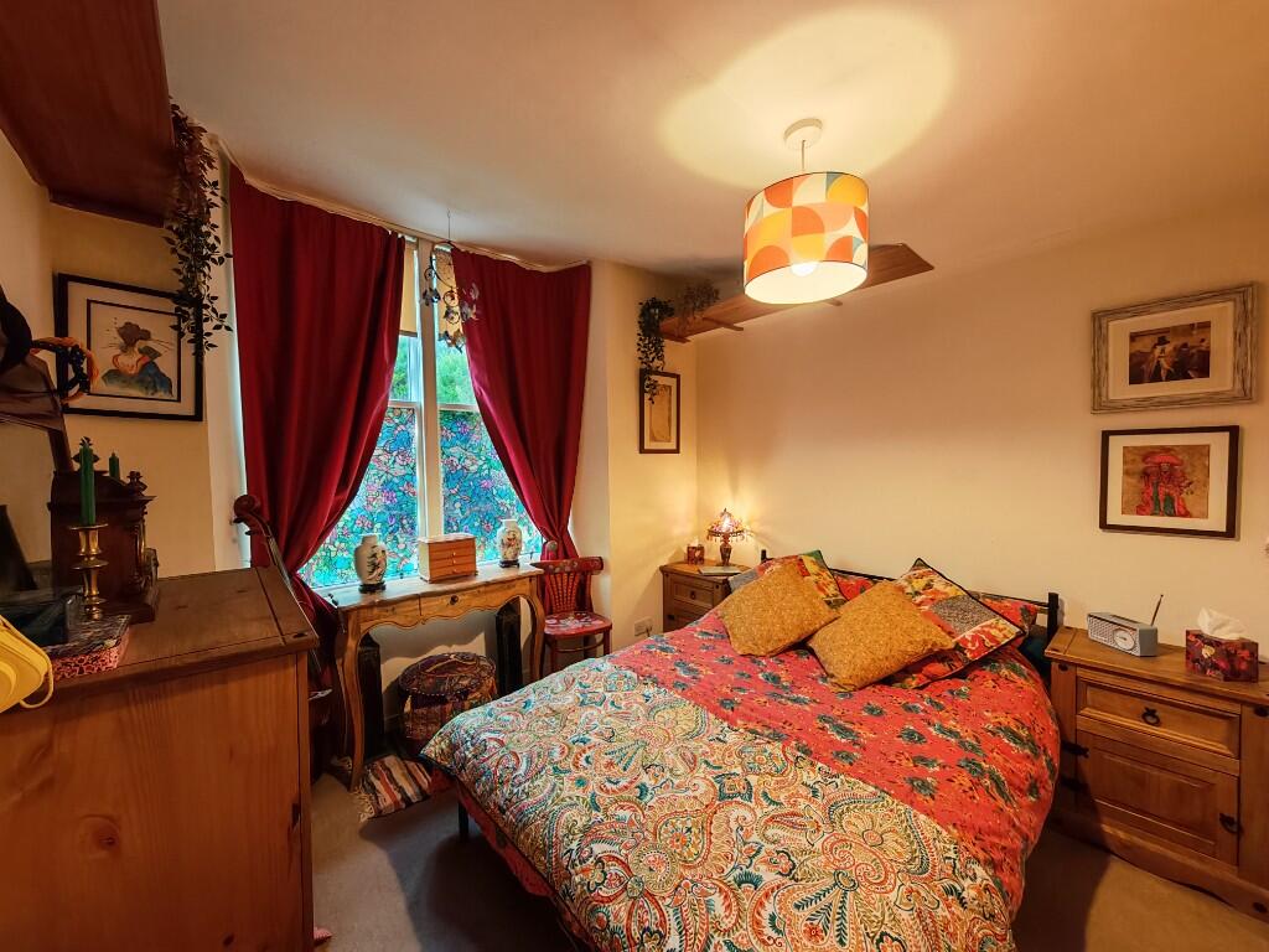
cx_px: 634
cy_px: 476
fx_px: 440
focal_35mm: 12
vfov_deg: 94.5
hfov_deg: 110.5
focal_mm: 1.82
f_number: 2
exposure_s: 1/33
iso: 200
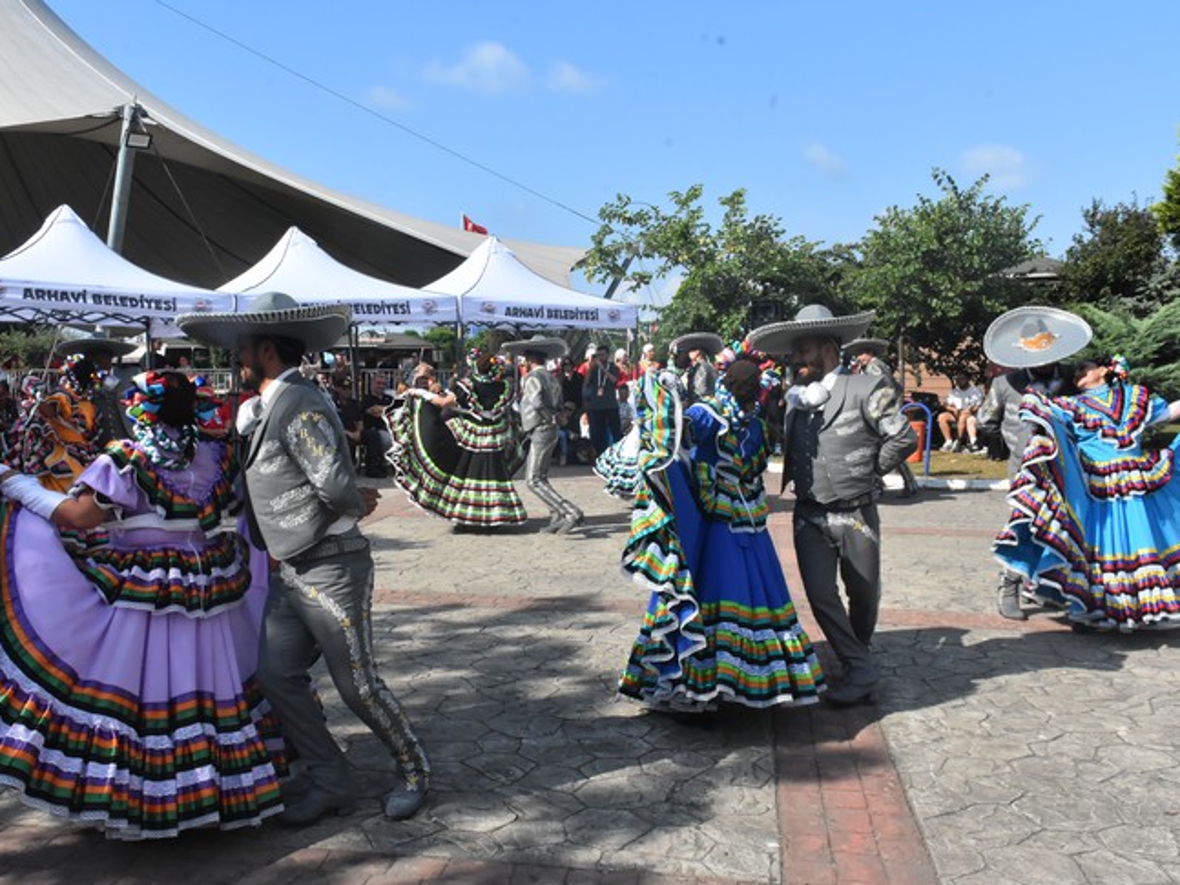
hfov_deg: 55.2
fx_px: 1125
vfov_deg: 42.9
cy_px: 448
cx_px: 520
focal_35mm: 33
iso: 2000
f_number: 16
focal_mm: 20
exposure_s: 1/1000
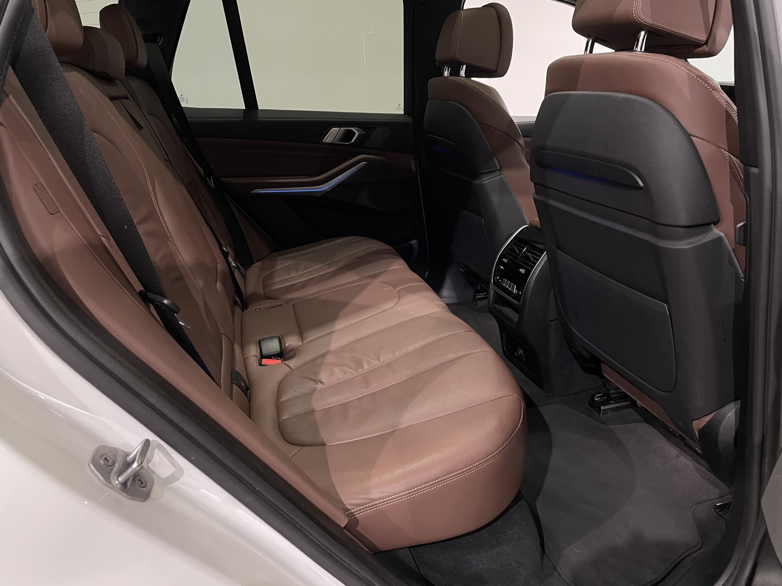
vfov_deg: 53.1
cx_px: 391
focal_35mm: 26
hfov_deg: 67.3
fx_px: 587
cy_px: 293
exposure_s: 1/50
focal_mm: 4.2
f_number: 1.6
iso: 200
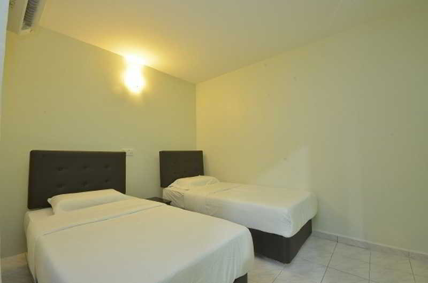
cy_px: 142
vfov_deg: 77.1
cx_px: 214
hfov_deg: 100.5
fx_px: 178
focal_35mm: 15
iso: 800
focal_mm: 10
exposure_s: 2.5
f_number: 14
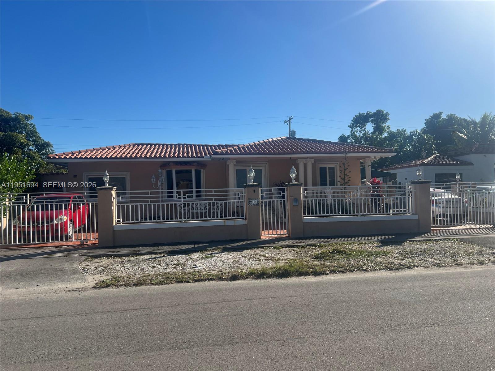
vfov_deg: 53.1
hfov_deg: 67.3
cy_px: 186
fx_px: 372
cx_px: 248
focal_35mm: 26
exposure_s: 1/5587
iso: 50
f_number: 1.5
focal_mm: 5.7
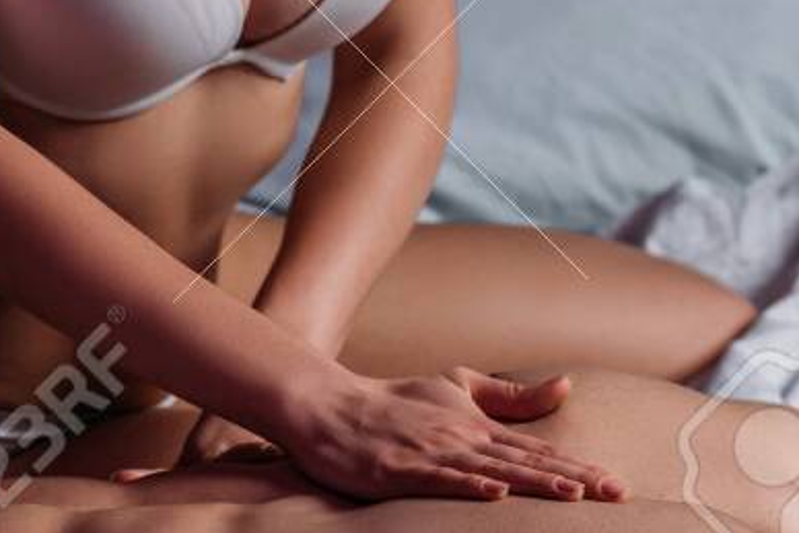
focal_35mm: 352
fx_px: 7815
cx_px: 391
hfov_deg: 5.9
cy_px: 376
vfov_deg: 3.9
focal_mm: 105
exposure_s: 1/200
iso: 64
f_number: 4.5
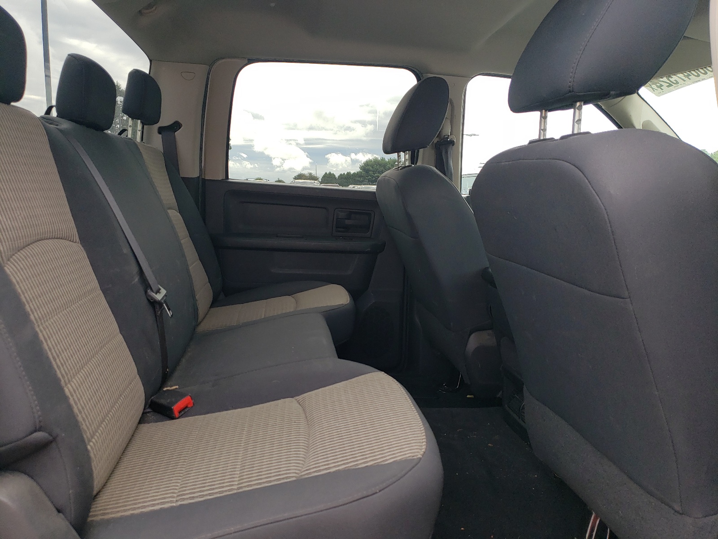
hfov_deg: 67.3
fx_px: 539
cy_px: 270
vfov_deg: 53.1
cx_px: 359
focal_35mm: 26
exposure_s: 1/294
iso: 50
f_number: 1.5
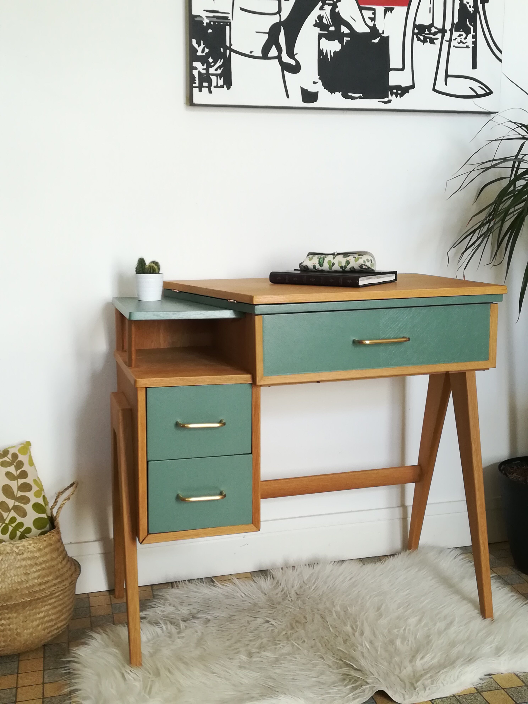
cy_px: 352
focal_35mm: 39
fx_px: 793
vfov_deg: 47.9
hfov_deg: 36.8
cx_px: 264
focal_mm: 3.83
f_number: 2.2
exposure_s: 1/33.3
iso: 160
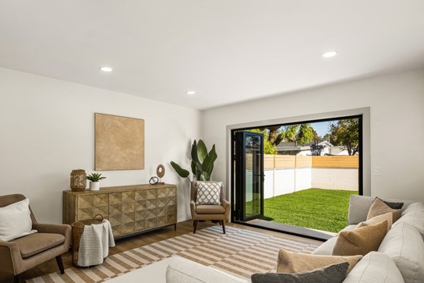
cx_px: 196
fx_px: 243
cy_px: 162
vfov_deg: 60.2
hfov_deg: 82.2
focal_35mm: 21
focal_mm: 17.5
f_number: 6.3
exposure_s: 1/40
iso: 125
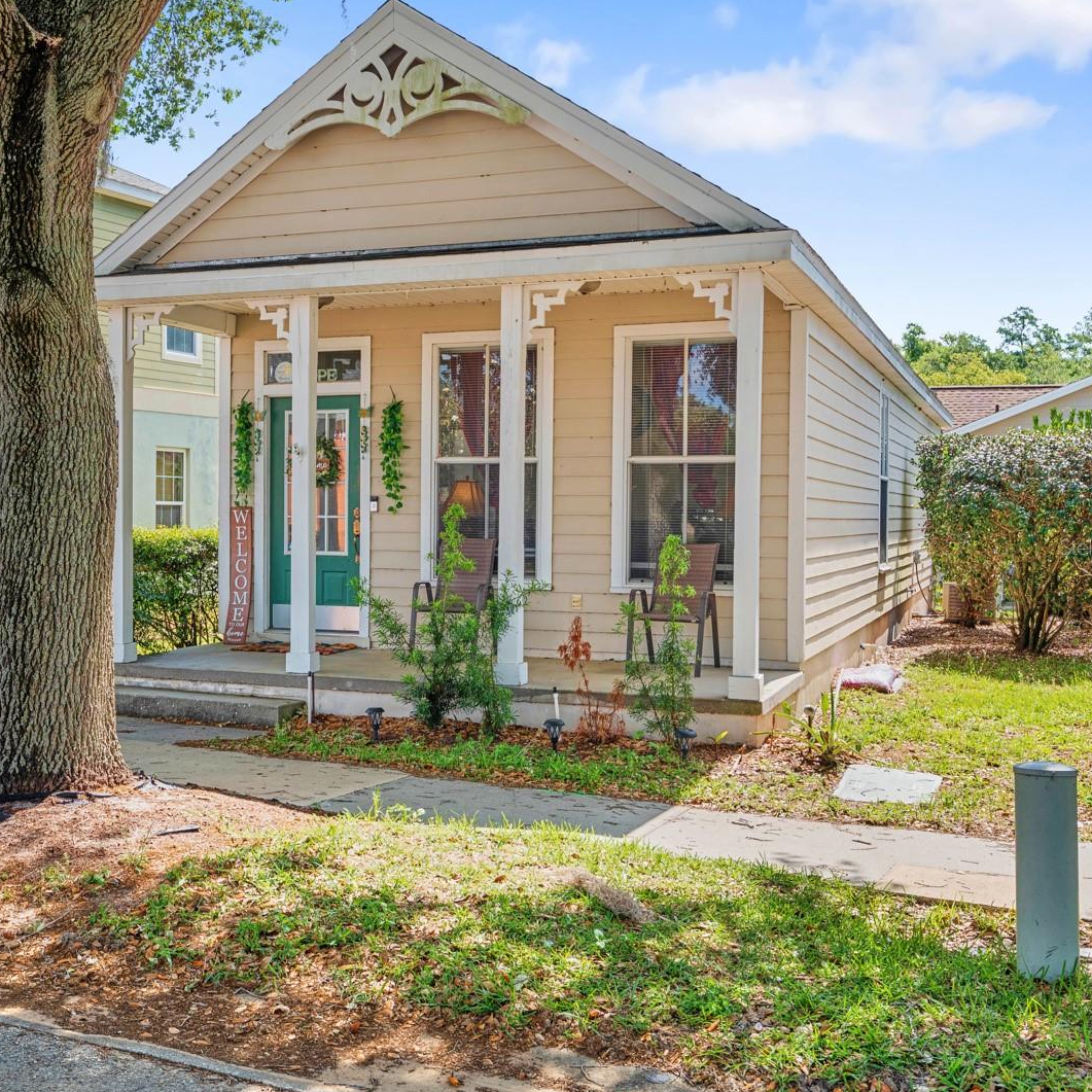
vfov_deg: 40.9
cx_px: 333
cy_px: 547
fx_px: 1463
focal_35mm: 41
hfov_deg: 40.2
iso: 200
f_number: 9
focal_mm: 32
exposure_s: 1/100
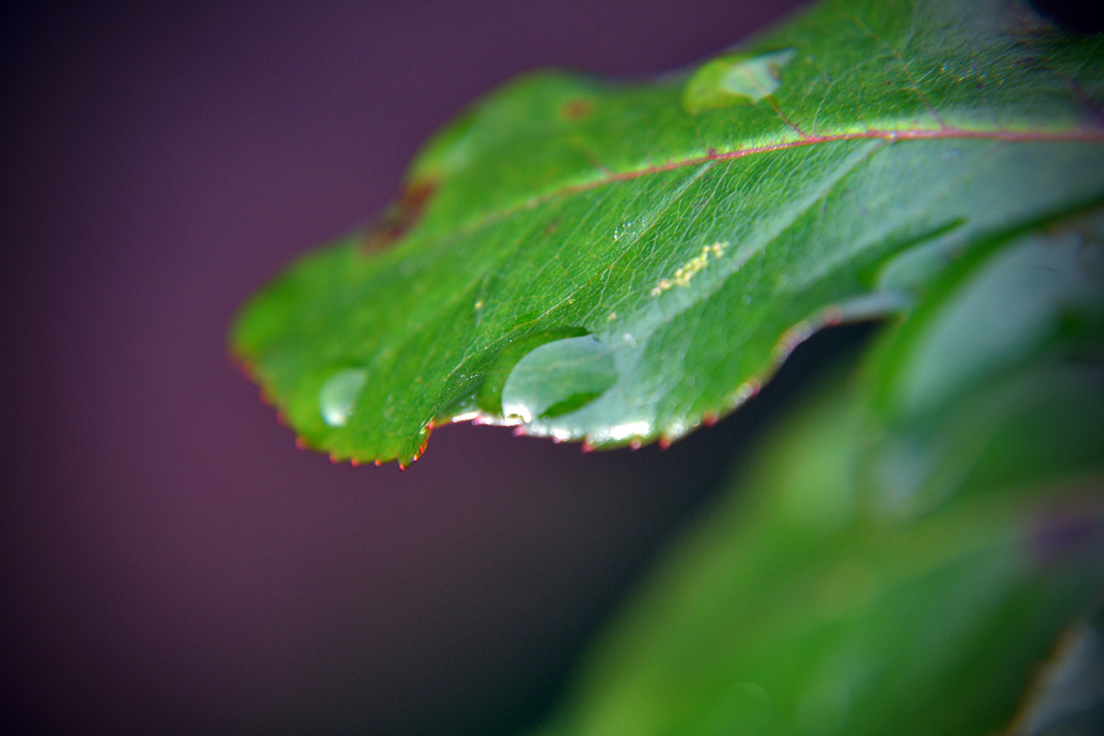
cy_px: 368
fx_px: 4830
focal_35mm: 158
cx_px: 552
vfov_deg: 8.7
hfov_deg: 13.0
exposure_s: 1/200
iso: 400
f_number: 5.6
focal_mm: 105
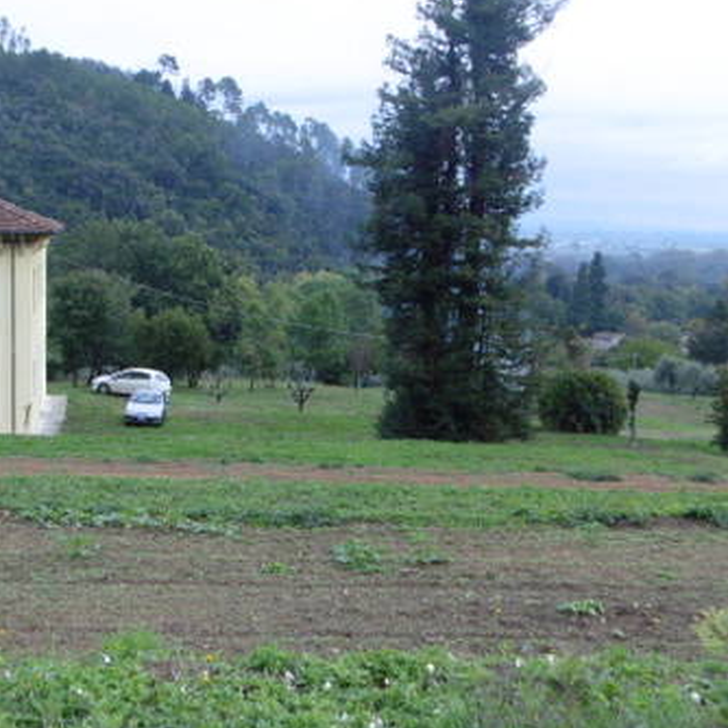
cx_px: 277
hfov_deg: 32.1
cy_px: 327
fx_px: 1261
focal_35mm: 53
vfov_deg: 32.2
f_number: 3.1
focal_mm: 4.5
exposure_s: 1/500
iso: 100
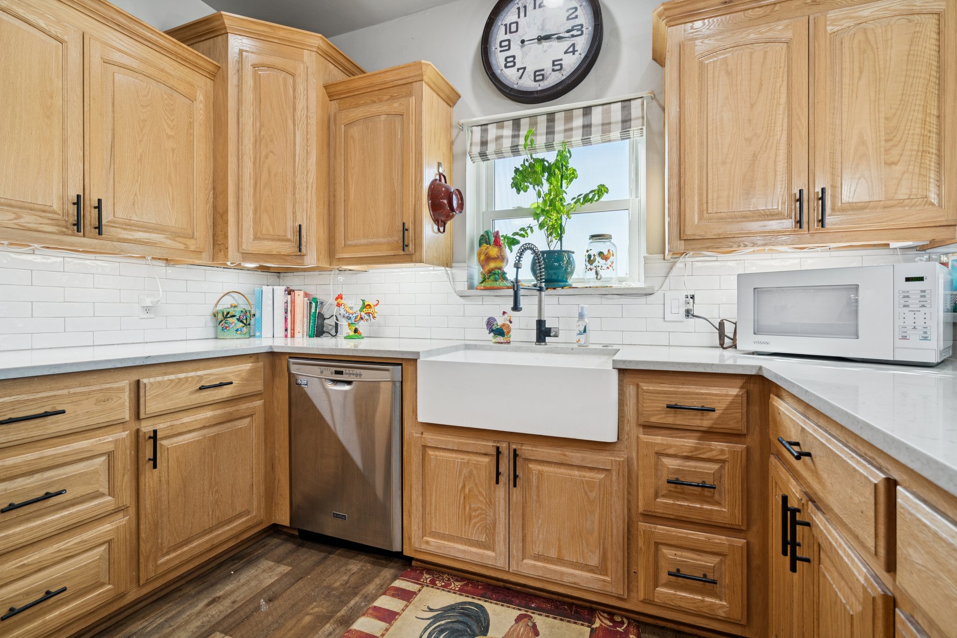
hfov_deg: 96.7
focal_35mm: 16
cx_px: 478
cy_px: 319
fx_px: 425
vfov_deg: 73.8
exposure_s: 1/30
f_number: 7.1
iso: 200
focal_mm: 16
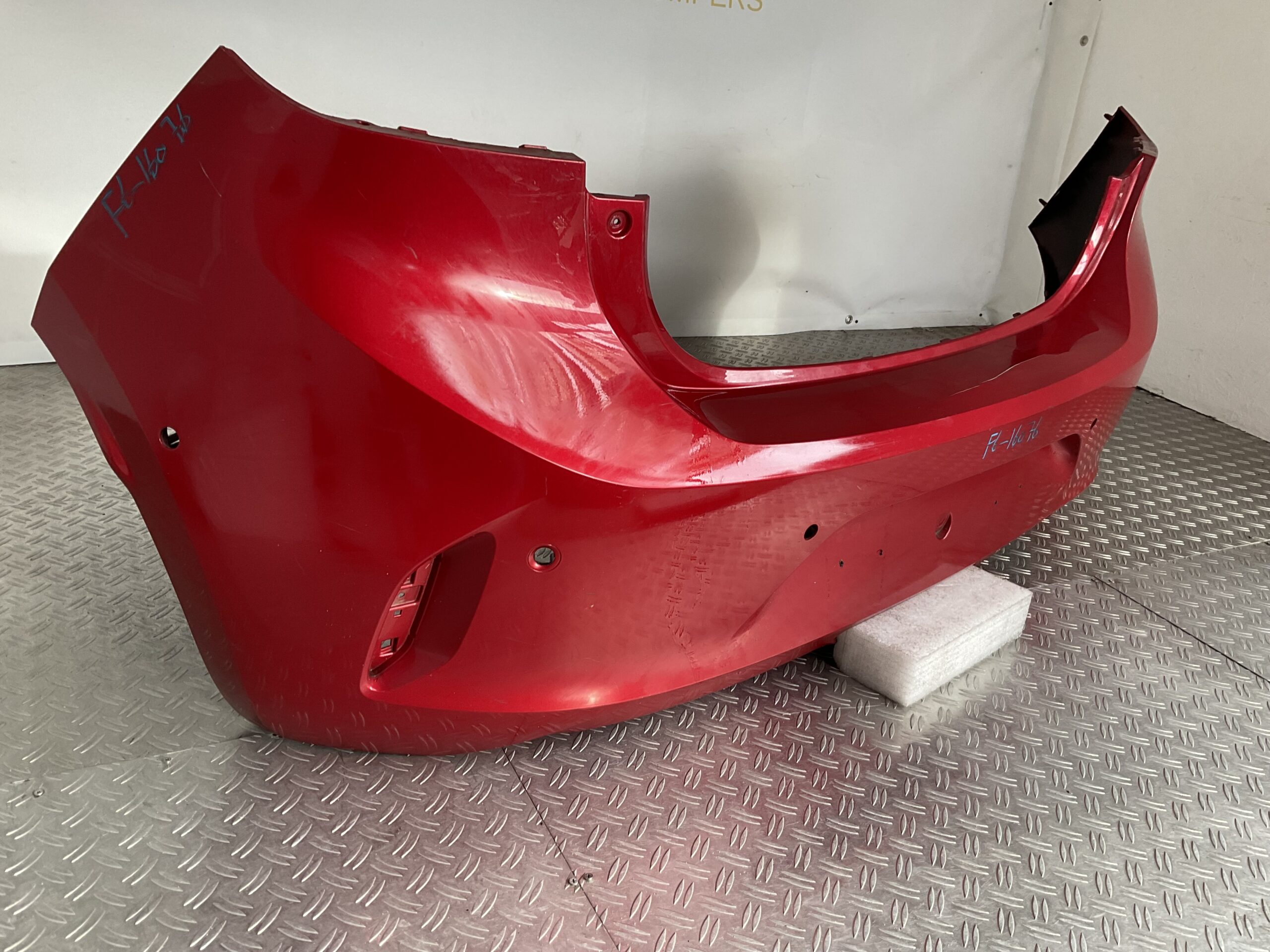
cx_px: 635
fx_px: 1064
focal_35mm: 29
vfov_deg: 48.2
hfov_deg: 61.7
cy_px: 476
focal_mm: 3
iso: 40
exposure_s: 1/60
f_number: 1.8
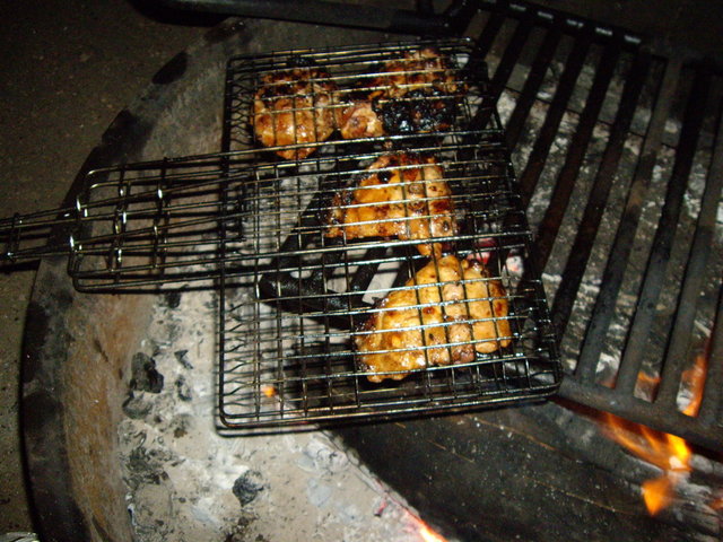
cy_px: 271
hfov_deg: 49.0
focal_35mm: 38
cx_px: 362
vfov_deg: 37.7
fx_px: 794
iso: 400
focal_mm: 6.2
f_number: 2.7
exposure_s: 1/40
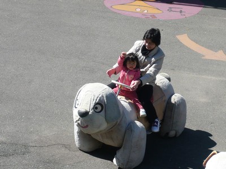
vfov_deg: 12.0
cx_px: 113
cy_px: 84
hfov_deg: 15.9
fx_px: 810
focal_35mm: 124
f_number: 5
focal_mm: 13
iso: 100
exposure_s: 1/400
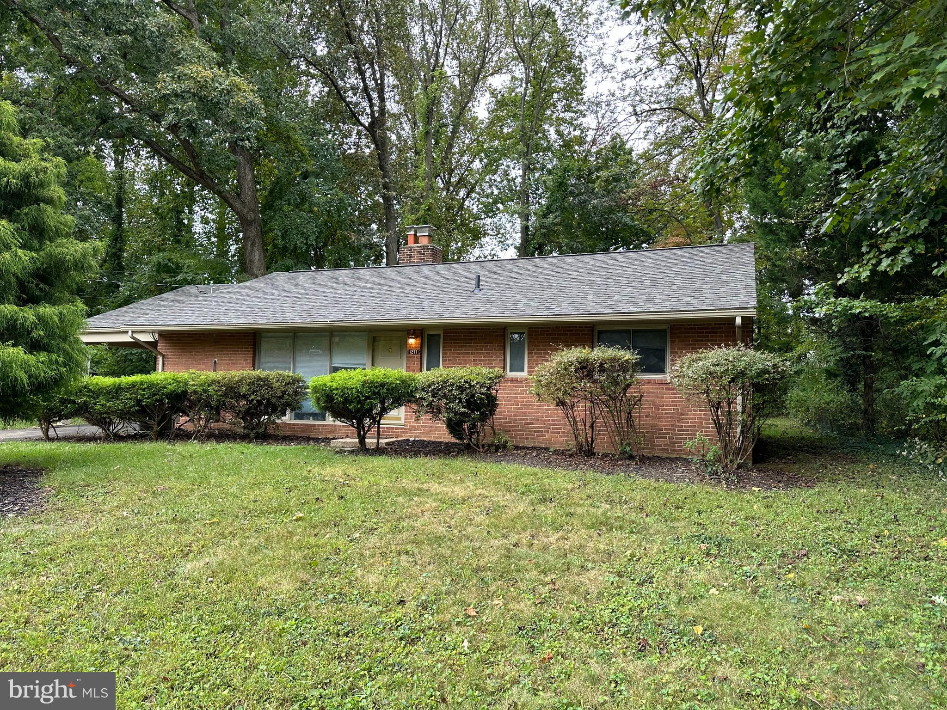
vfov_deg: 56.8
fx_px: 657
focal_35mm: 24
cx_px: 474
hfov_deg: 71.6
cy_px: 355
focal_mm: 6.86
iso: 80
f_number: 1.78
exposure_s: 1/270
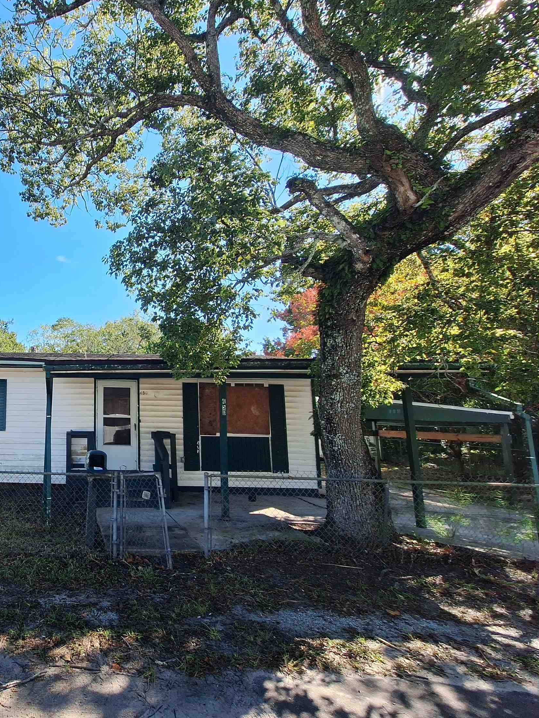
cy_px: 361
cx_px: 61
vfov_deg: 87.8
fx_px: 374
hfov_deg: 61.2
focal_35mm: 18
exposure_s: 1/1065
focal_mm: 1.74
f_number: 2.2
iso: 40
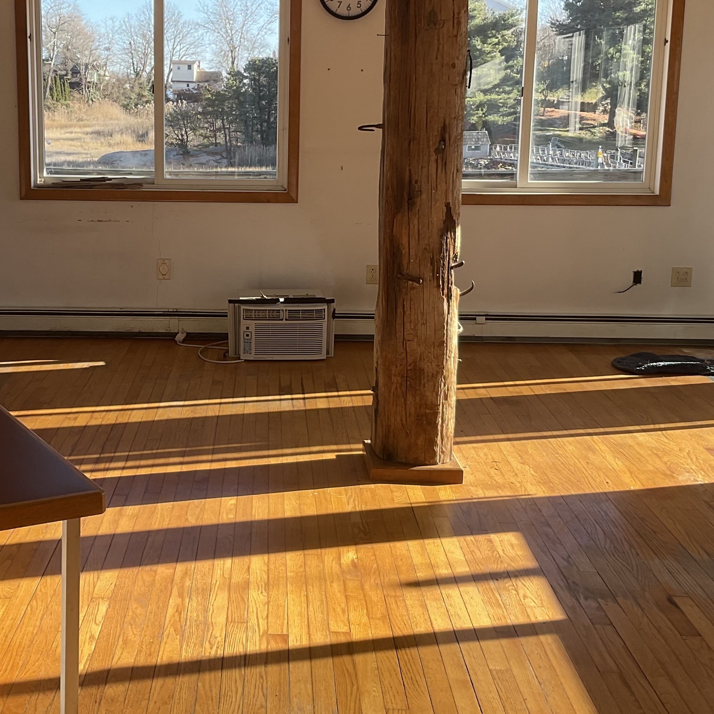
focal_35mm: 51
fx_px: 1190
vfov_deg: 33.3
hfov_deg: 33.2
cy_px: 278
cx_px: 259
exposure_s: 1/300
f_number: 1.8
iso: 16
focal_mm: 3
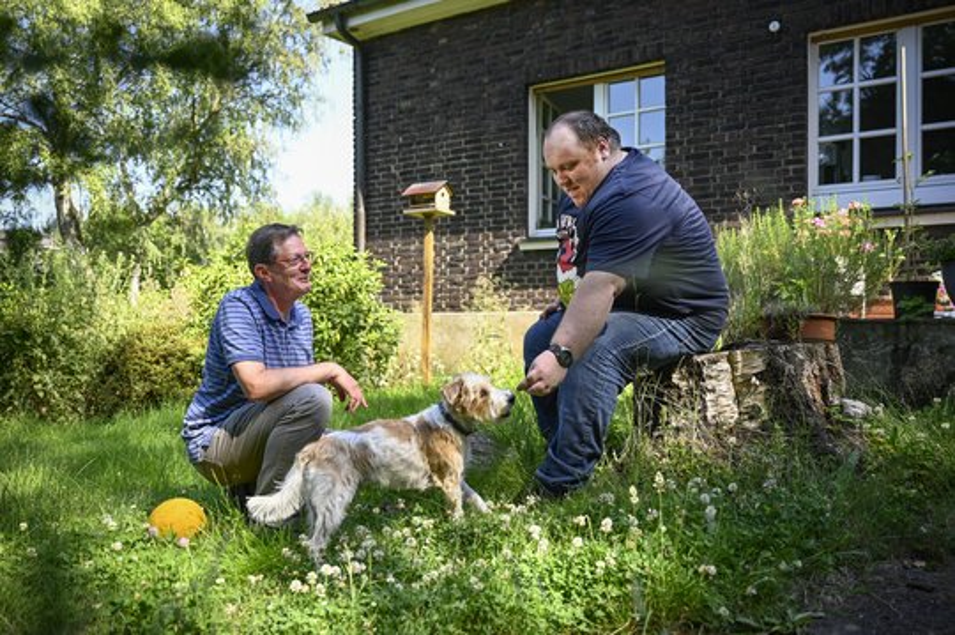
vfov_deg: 44.2
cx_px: 478
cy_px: 318
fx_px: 782
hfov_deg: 62.8
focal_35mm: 30
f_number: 2.8
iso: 100
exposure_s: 1/320
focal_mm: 29.5
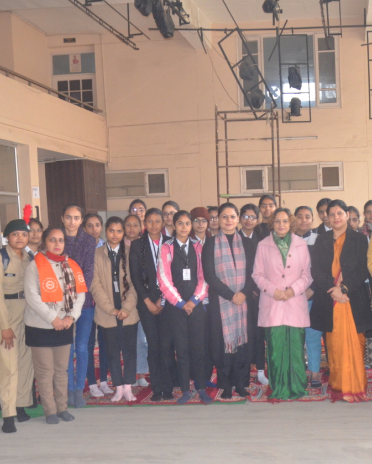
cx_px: 309
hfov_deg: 27.5
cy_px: 265
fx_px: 741
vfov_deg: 34.8
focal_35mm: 54
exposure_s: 1/60
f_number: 5.6
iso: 1600
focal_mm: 21
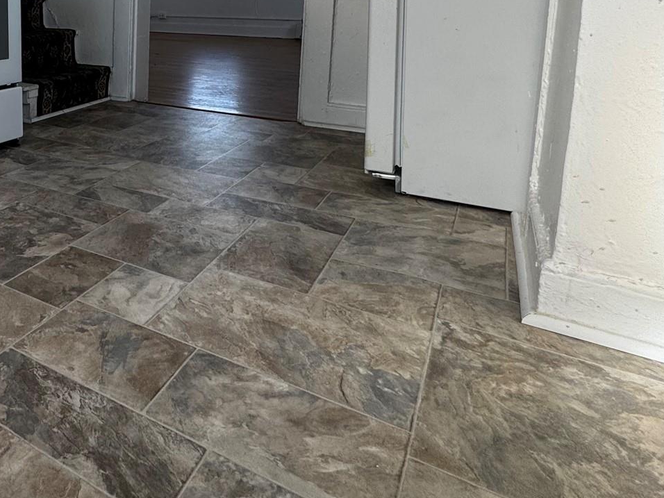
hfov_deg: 49.4
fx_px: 575
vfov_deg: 42.7
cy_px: 47
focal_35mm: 30
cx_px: 5
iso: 64
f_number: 2.2
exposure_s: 1/99
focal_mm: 2.22
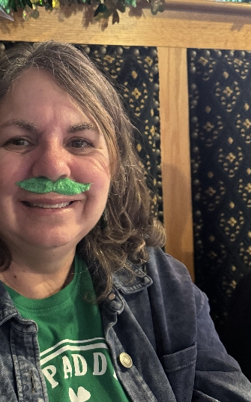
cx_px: 57
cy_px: 204
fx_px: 416
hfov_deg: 32.8
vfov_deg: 51.5
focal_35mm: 38
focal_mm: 6.76
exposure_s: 1/30
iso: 1600
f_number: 1.78
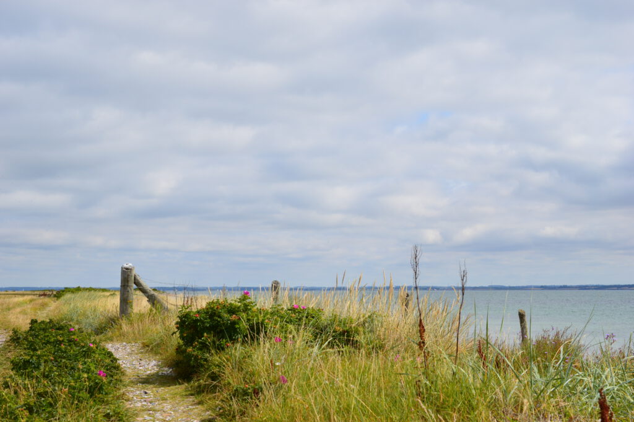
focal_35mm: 60
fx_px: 1056
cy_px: 211
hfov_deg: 33.4
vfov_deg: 22.6
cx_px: 317
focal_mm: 40
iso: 250
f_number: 11
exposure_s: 1/500
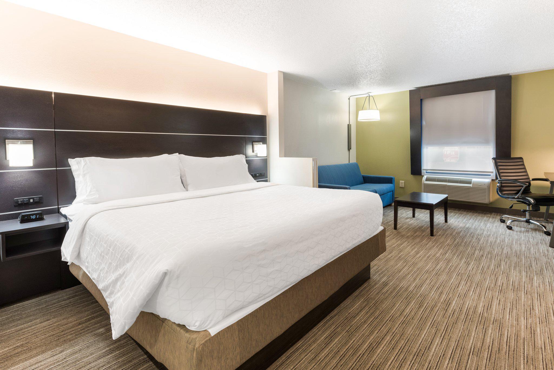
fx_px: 246
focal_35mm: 16
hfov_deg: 96.7
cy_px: 185
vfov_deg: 73.8
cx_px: 277
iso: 400
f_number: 8
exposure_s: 1/1.25
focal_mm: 16
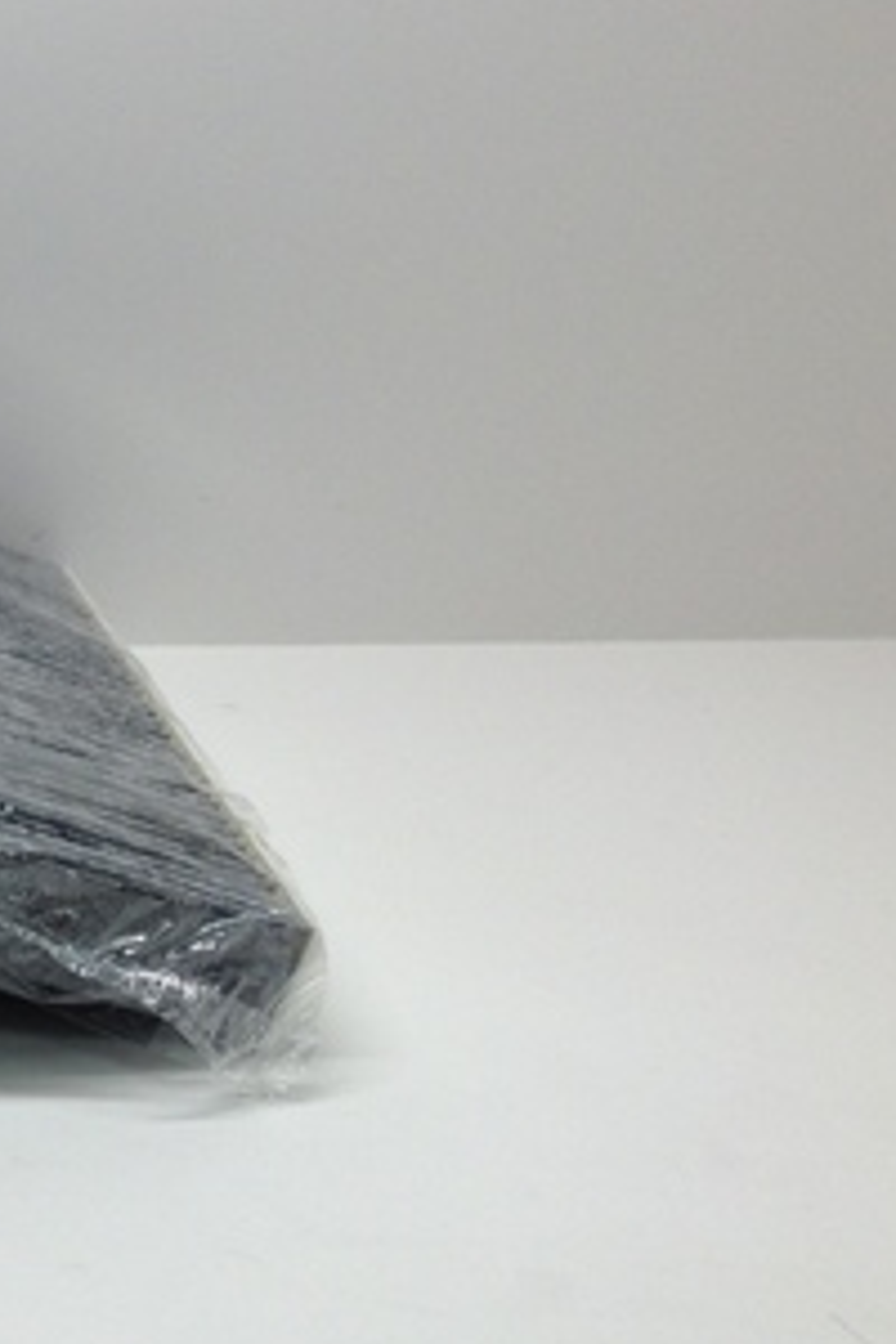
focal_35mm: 73
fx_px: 2725
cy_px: 542
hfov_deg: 16.9
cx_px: -448
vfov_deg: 27.6
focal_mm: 3.3
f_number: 2.4
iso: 32
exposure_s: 1/33
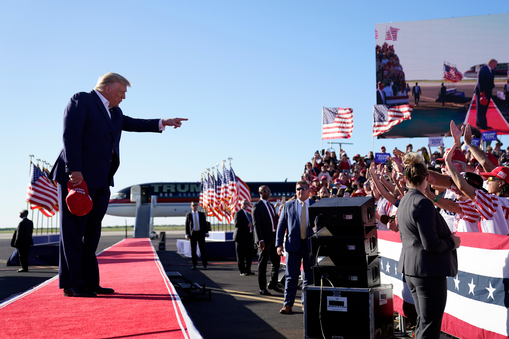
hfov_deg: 42.7
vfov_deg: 29.2
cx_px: 276
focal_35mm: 46
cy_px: 168
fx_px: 650
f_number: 3.2
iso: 200
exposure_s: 1/2500
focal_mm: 42
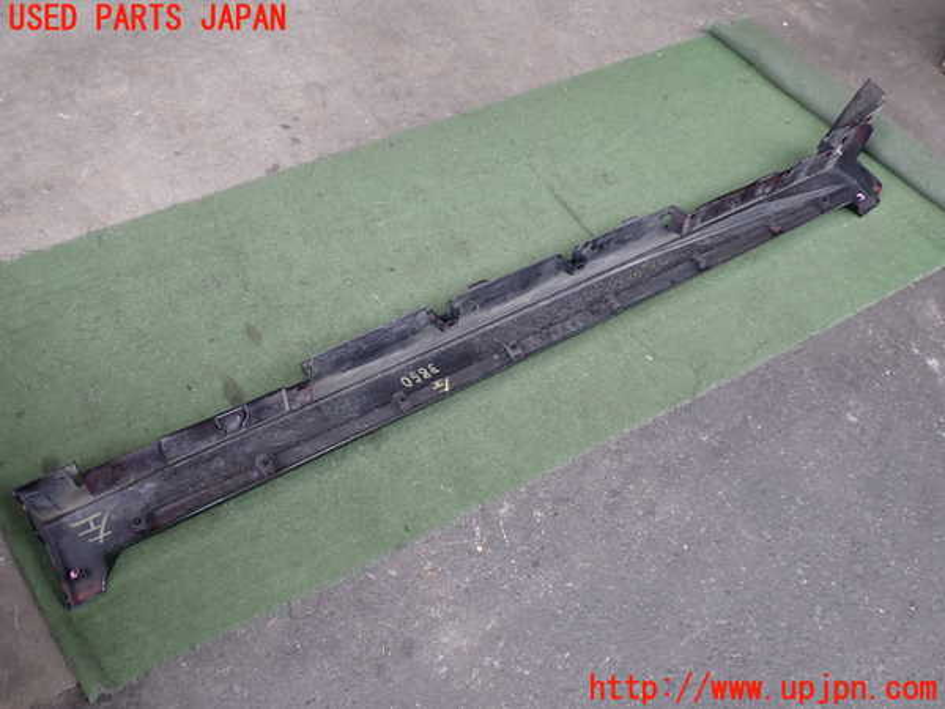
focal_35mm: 30
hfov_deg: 60.0
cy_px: 354
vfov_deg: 46.8
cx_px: 472
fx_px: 819
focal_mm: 5.4
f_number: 2.3
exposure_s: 1/125
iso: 125
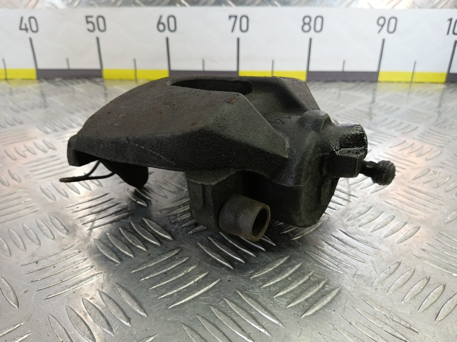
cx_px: 228
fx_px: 304
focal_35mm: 23
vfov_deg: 58.9
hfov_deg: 73.9
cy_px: 171
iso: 109
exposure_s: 1/50
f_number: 1.6
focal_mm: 4.11
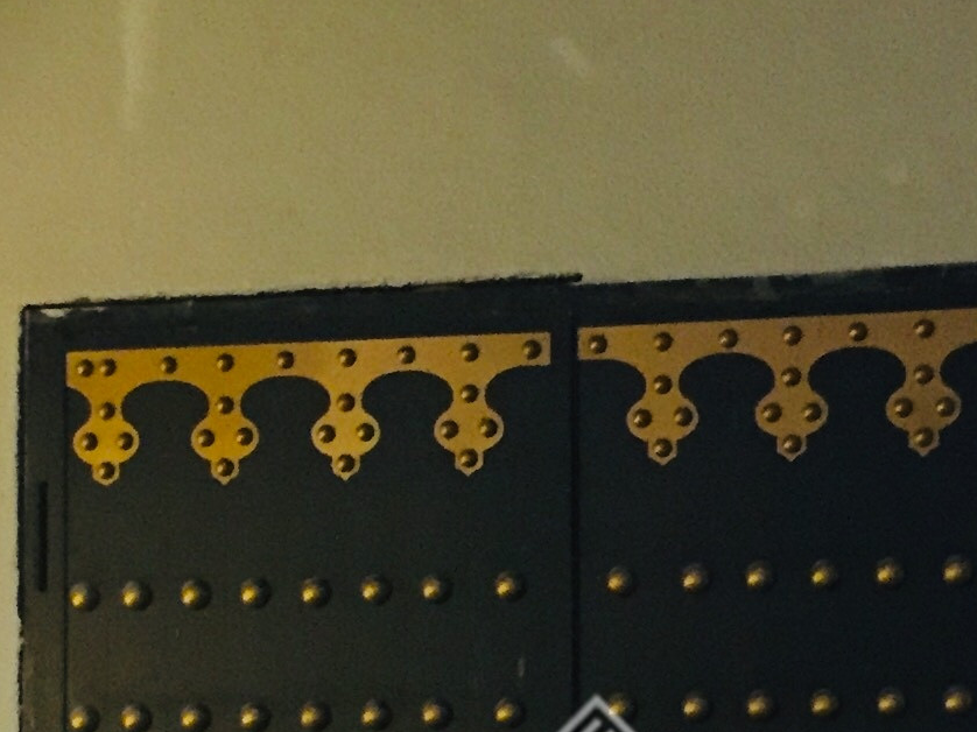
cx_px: 502
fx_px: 3188
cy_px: 782
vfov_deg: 12.9
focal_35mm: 113
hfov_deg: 17.4
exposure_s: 1/17
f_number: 2.2
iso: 800
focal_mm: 4.15
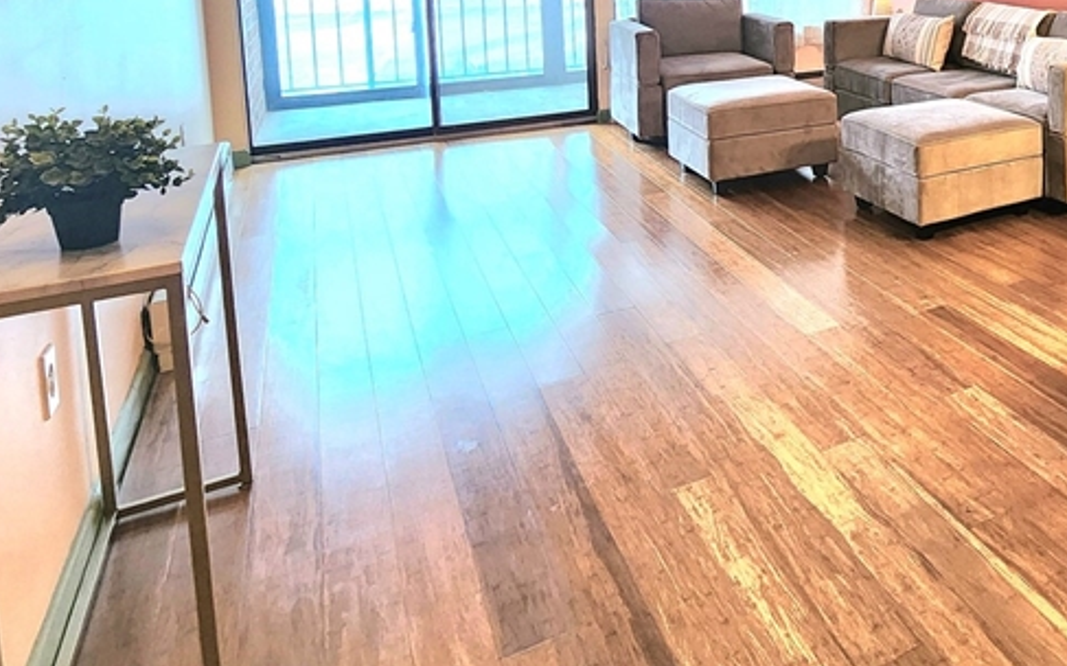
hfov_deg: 54.3
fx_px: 843
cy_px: 20
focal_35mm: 29
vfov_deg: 38.8
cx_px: 1003
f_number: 2.2
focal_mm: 2.2
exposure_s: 1/60.2
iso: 250
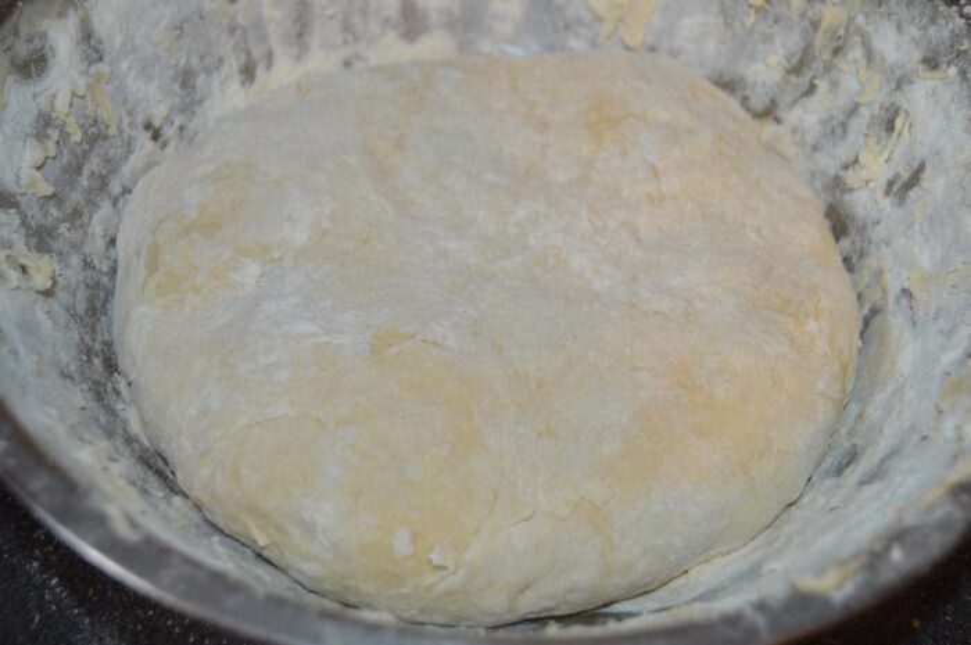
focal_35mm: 42
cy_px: 322
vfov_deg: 31.8
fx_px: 1132
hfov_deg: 46.4
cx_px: 486
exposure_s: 1/60
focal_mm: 28
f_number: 4.5
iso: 400
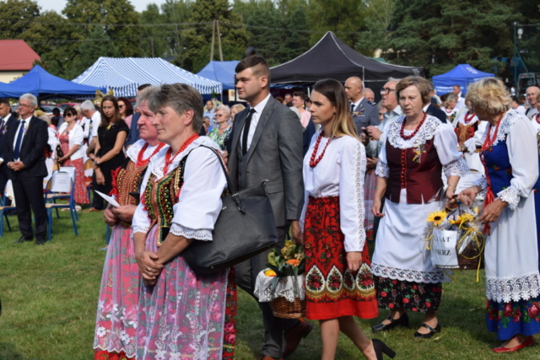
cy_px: 180
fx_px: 1125
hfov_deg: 27.0
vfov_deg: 18.2
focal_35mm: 75
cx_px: 270
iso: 200
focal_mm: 50
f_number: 9
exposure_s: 1/320
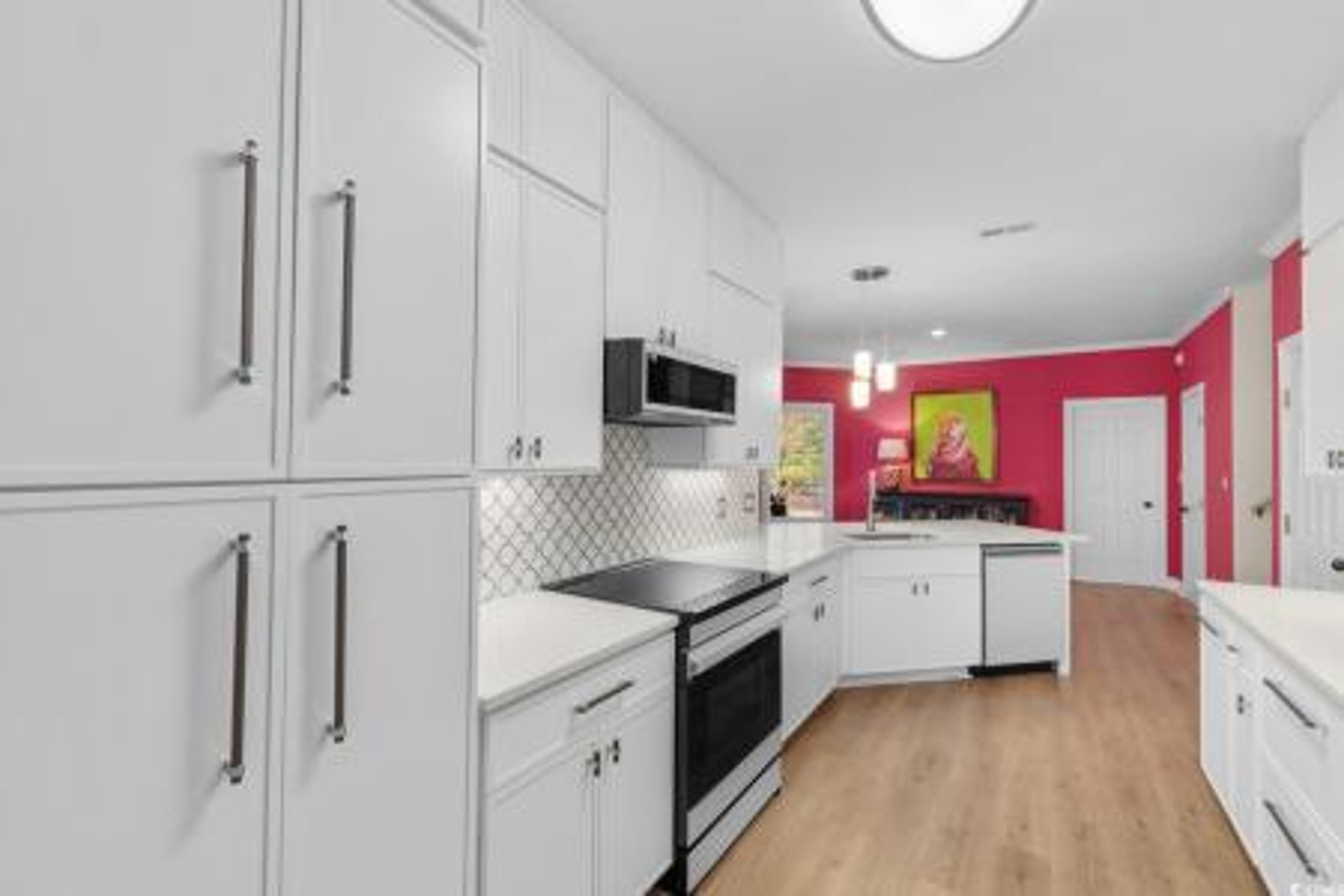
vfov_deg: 77.3
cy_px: 448
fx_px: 560
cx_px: 672
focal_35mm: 15
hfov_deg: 100.4
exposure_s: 1/13
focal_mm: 10
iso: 100
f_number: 4.5
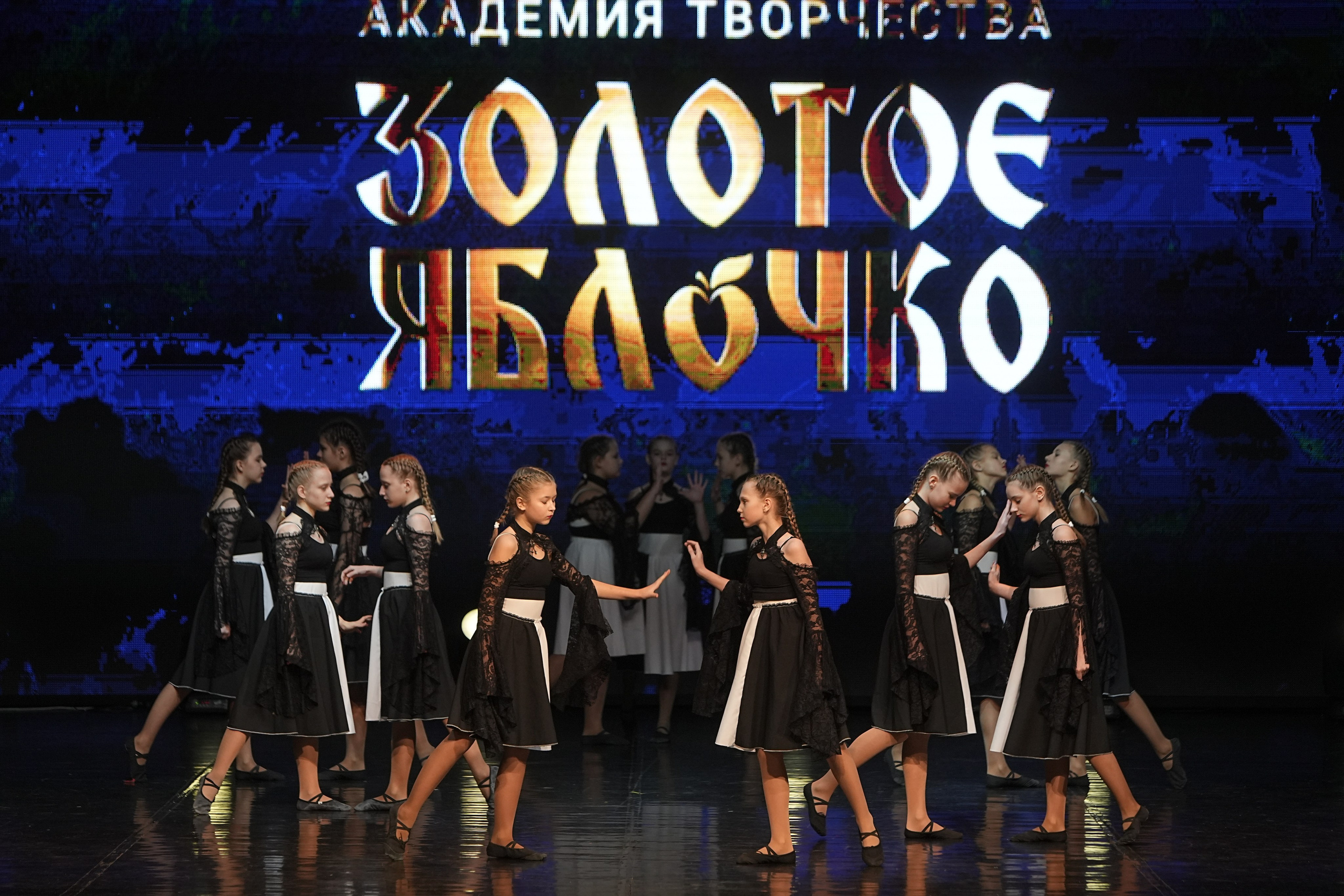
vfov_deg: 10.2
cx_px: 672
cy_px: 448
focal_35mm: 135
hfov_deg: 15.2
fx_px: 5040
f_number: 4
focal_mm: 135
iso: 2000
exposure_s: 1/400
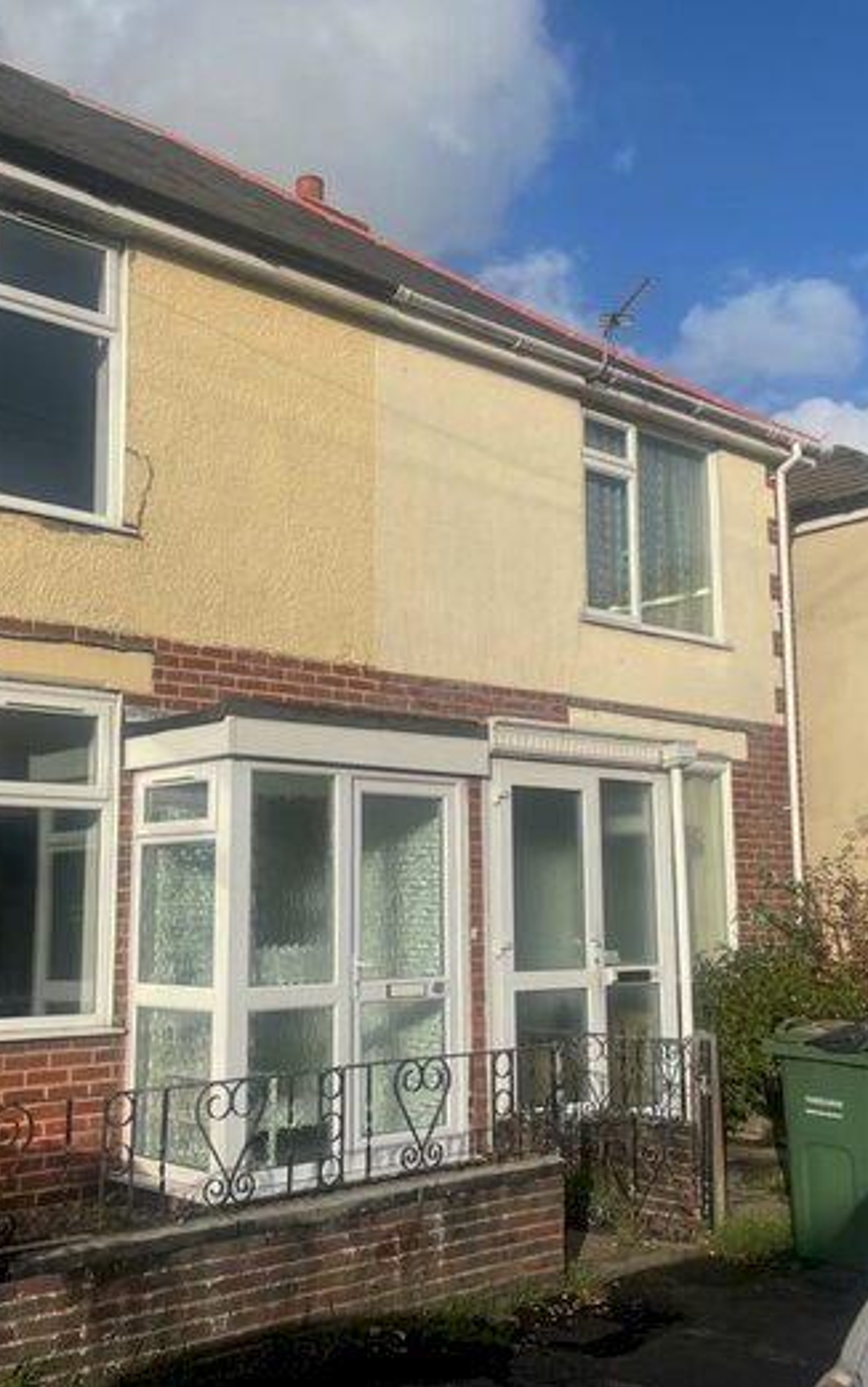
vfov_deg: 52.7
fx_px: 1399
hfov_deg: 34.4
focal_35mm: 37
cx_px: 402
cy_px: 694
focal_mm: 4.2
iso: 32
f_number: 1.6
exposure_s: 1/5814
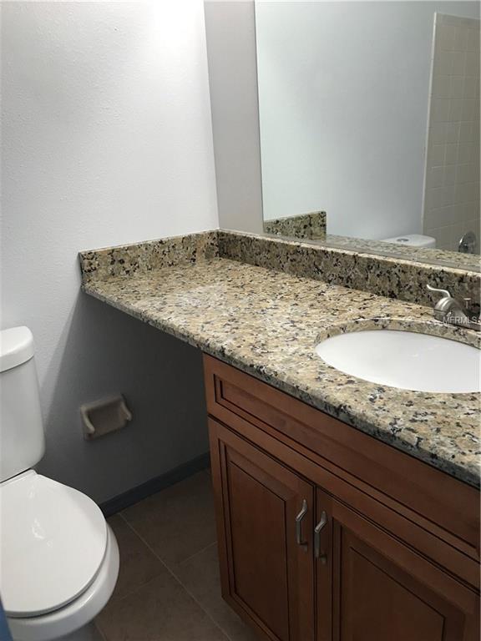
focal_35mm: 28
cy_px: 320
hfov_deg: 49.7
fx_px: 519
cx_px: 240
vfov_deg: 63.4
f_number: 1.8
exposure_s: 1/40
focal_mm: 3.99
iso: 20
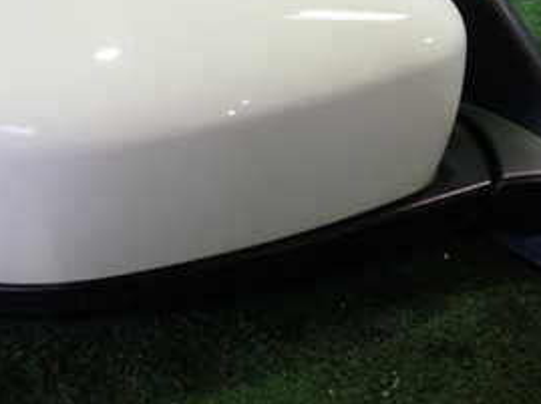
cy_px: 70
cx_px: 211
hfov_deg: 28.9
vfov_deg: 21.6
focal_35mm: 67
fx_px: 1046
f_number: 2.3
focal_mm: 5.4
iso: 200
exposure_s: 1/40
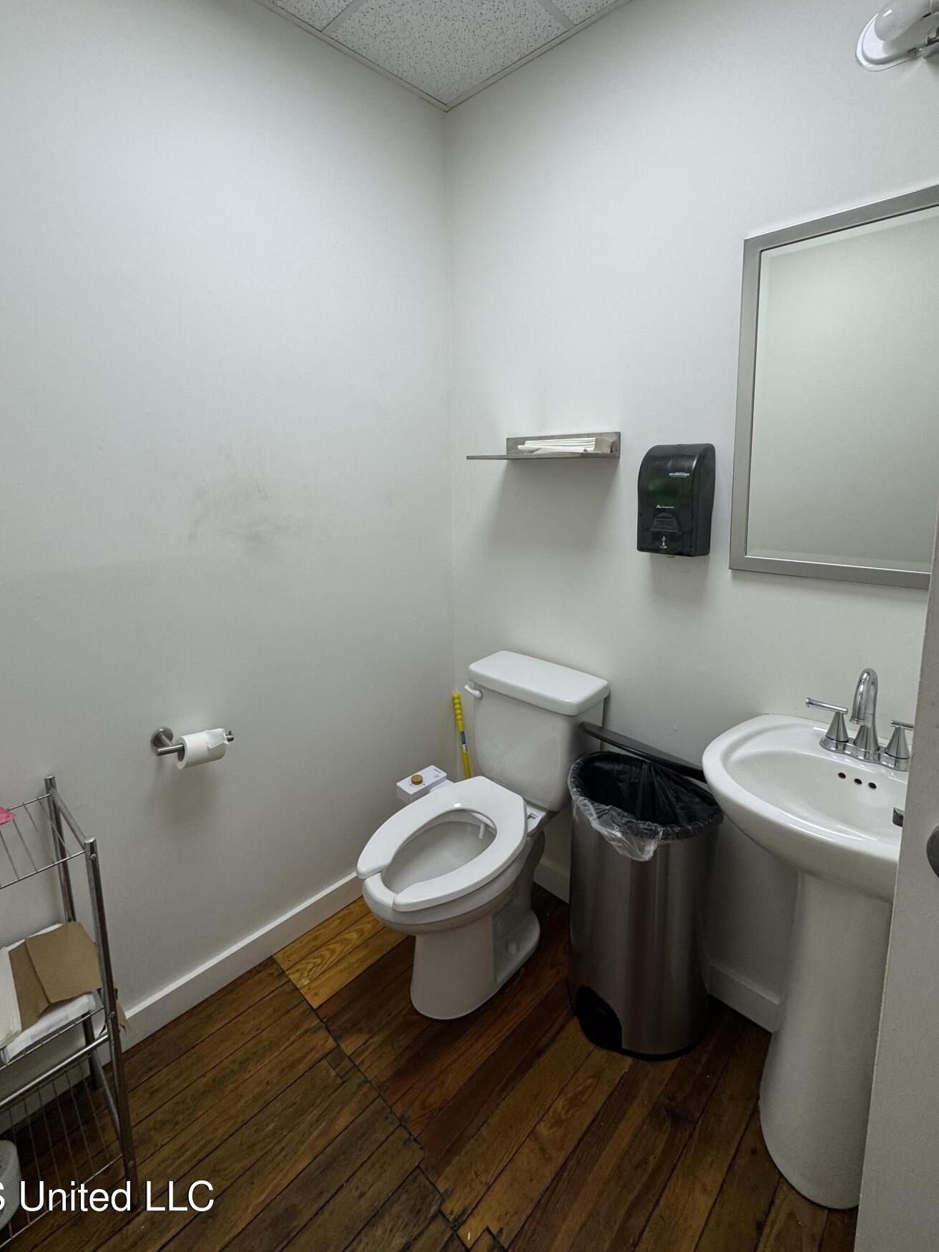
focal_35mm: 16
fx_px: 579
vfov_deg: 94.0
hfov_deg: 78.1
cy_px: 547
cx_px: 457
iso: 64
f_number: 2.2
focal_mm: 2.22
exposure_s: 1/120
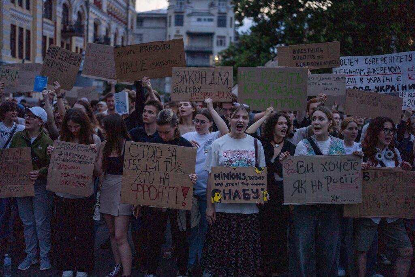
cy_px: 138
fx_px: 404
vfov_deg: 37.9
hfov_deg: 54.4
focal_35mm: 35
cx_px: 208
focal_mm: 35
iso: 1600
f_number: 1.4
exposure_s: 1/320
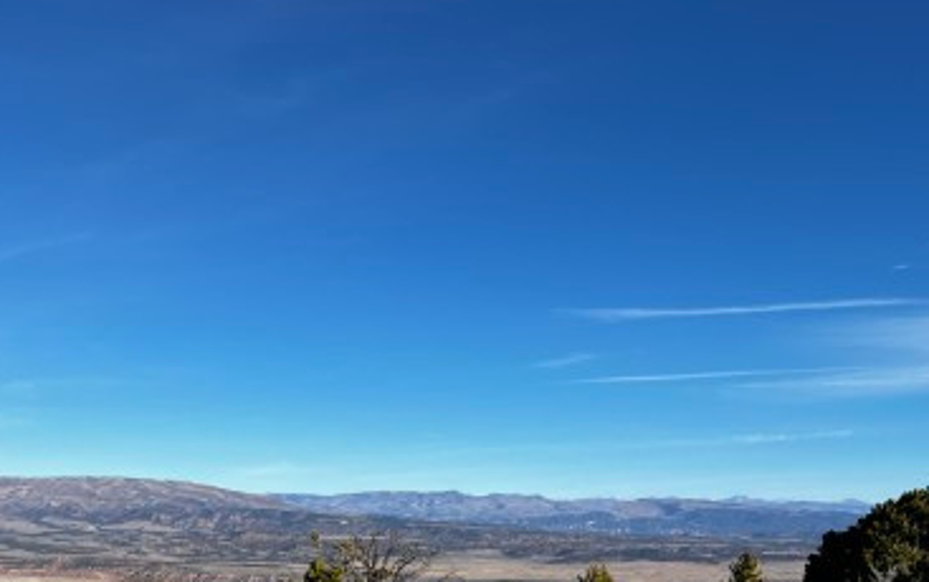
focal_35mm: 48
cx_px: 387
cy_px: 691
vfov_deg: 24.5
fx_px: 1216
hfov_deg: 41.7
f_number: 1.5
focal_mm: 5.7
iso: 50
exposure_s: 1/3968
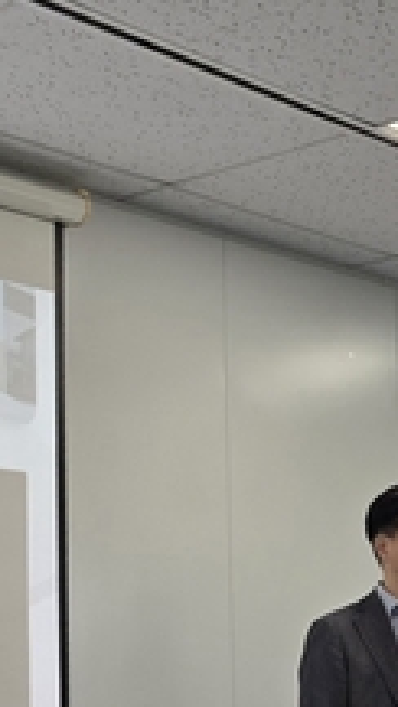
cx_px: -20
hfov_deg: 17.5
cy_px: 572
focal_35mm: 67
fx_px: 1258
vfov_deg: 30.6
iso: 64
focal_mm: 5.4
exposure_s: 1/182
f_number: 1.8
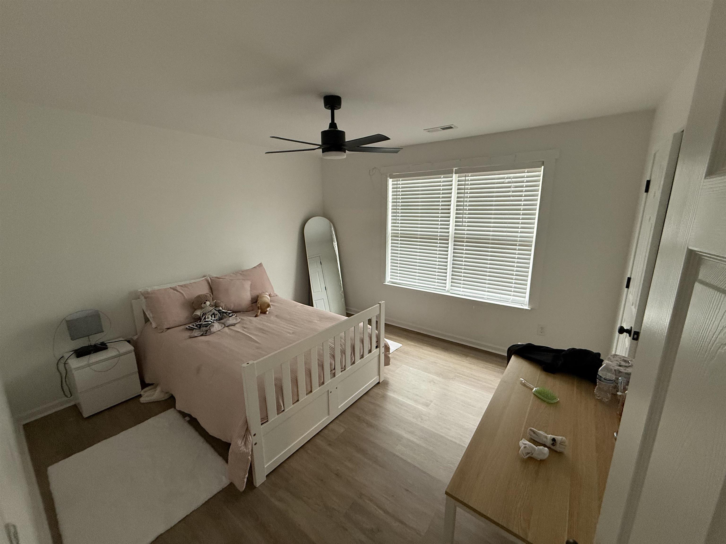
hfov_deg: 102.1
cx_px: 363
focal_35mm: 14
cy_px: 272
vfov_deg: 85.7
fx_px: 294
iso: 320
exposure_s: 1/75
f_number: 2.2
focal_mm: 2.22
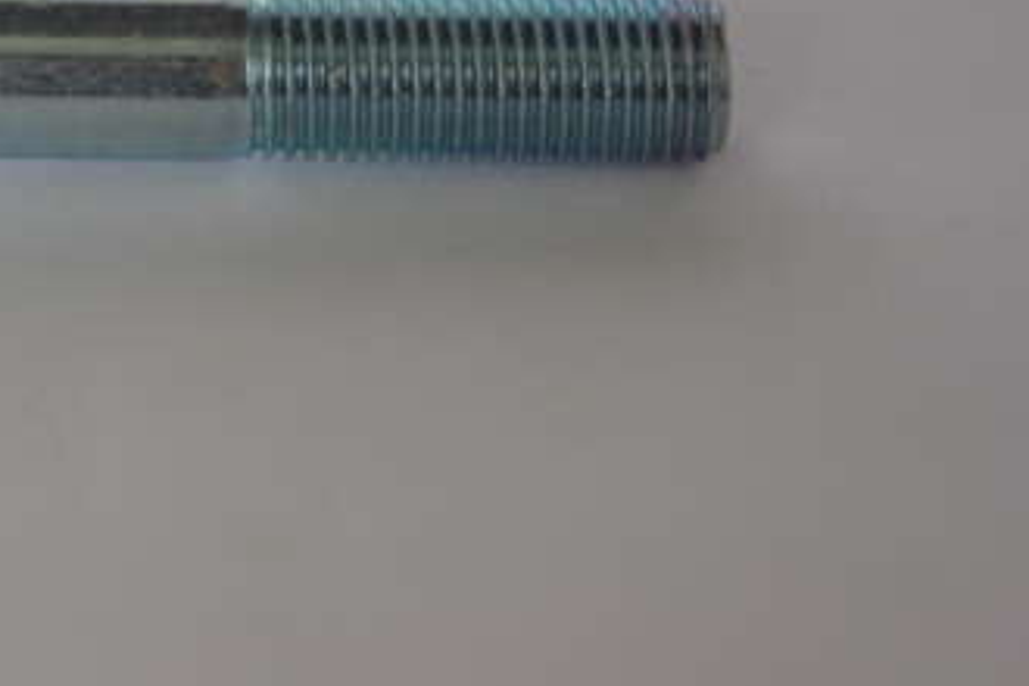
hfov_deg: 9.4
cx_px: 134
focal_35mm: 218
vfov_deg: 6.3
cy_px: 112
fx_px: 6231
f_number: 8
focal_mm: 80
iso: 400
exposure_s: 1/90
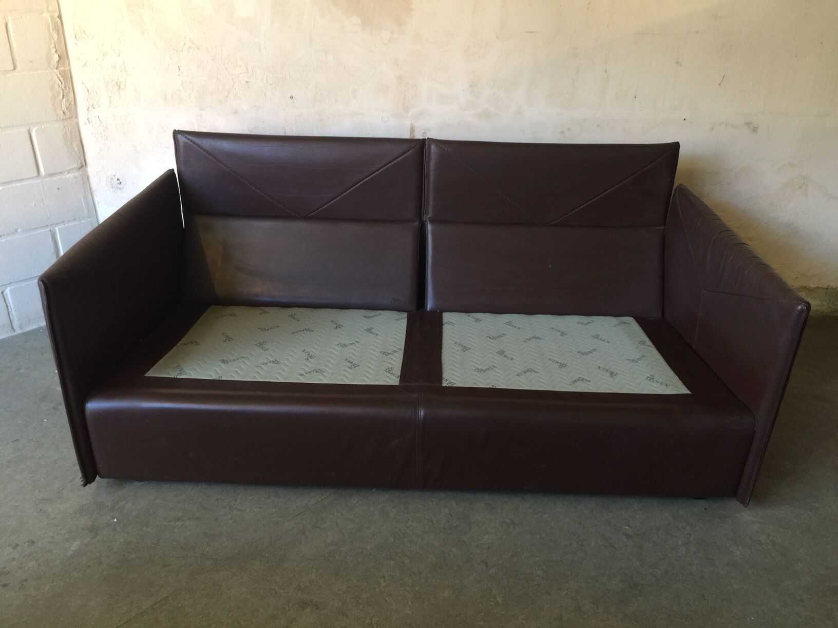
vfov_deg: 48.2
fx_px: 702
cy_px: 314
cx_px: 419
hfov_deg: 61.7
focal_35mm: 29
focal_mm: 4.15
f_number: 2.2
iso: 50
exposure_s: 1/17
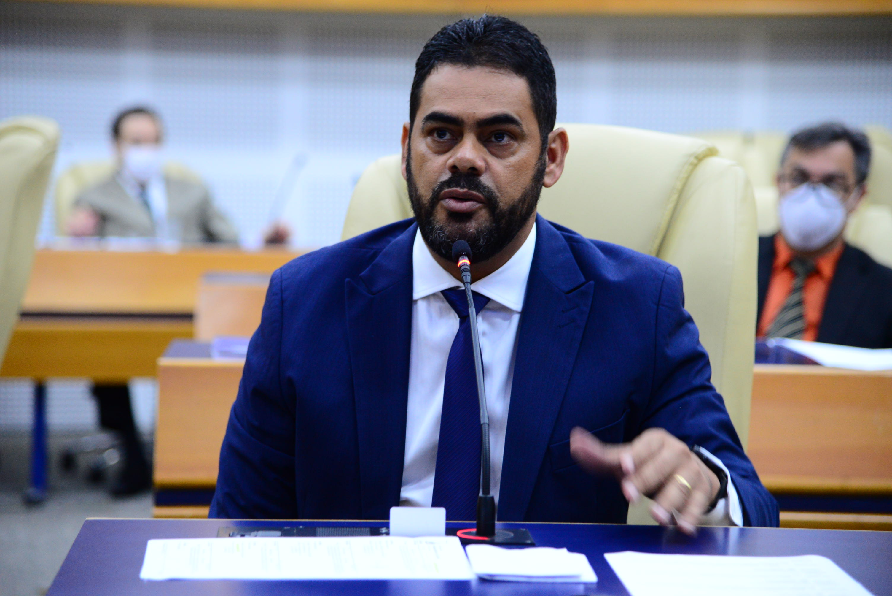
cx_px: 446
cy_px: 298
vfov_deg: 11.4
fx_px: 2974
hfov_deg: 17.1
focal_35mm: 120
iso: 2500
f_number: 4
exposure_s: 1/80
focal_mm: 120
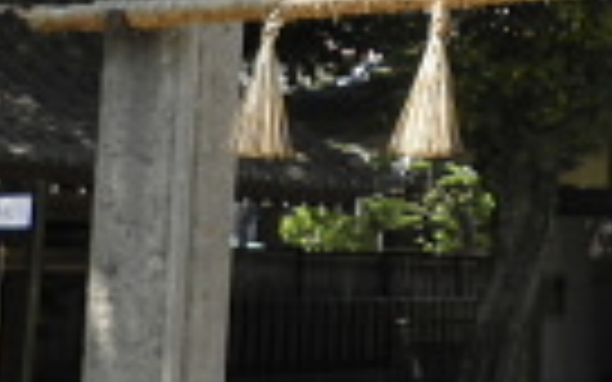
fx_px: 1401
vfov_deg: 15.2
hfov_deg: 23.3
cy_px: -9
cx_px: 657
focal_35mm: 84
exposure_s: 1/250
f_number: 3.2
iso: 64
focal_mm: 4.9
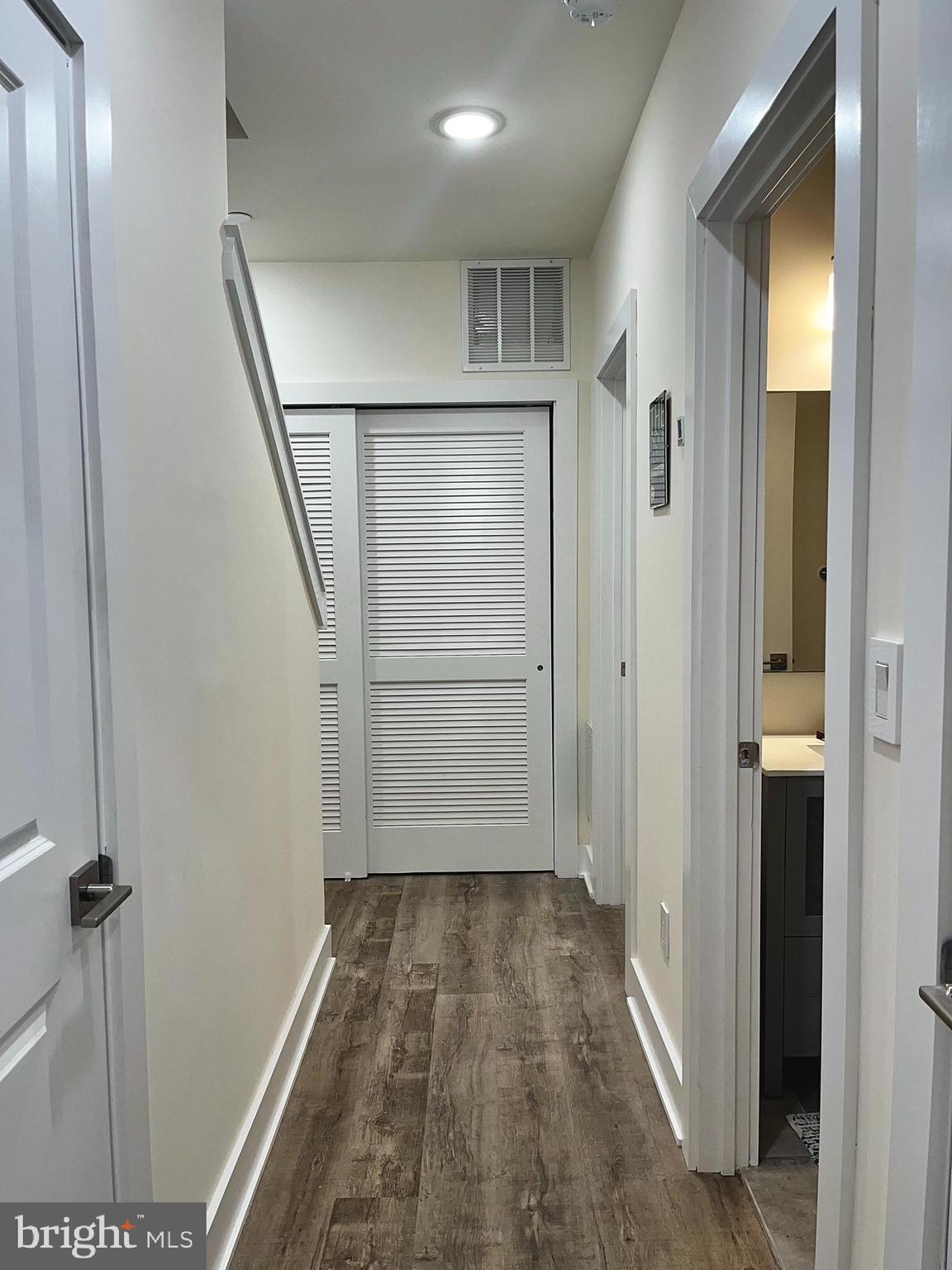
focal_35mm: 26
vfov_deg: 67.3
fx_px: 953
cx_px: 476
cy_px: 635
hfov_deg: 53.1
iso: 64
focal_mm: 5.1
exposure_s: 1/120
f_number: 1.6
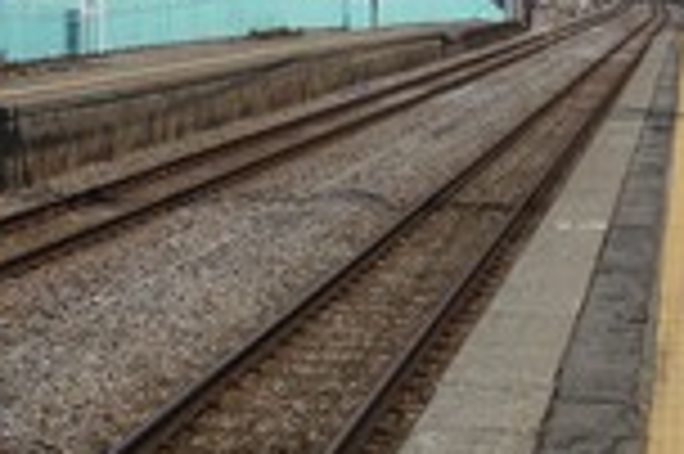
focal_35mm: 118
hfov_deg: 17.3
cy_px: -290
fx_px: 2240
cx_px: 441
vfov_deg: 11.0
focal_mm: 10.4
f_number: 5.6
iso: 125
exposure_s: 1/800
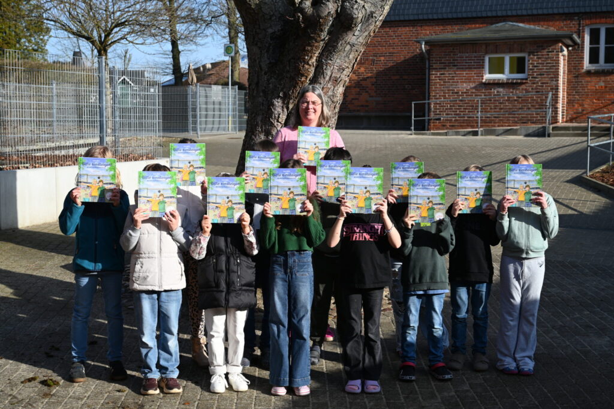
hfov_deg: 40.4
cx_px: 307
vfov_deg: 27.5
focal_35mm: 49
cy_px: 204
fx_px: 835
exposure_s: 1/200
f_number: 7.1
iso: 100
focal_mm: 49
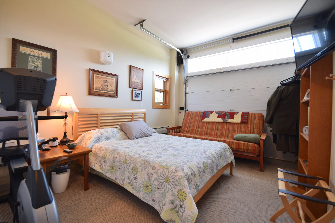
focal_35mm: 15
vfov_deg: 77.3
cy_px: 112
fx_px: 140
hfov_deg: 100.4
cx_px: 168
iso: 200
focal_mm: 10
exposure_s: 1/13
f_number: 6.3
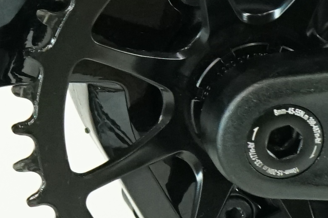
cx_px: -362
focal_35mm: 291
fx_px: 2650
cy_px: -13
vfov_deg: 4.7
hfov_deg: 6.8
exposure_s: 1/200
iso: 2500
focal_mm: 38
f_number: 5.6
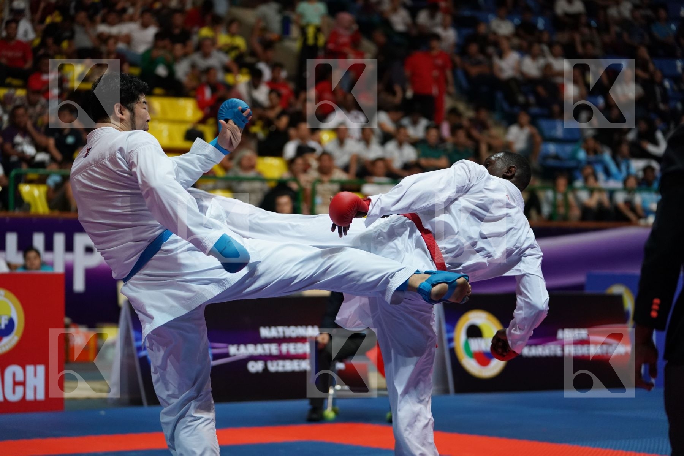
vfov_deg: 12.2
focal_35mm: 112
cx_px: 342
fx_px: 2128
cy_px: 228
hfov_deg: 18.3
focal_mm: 112
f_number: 2.8
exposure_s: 1/1000
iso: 3200
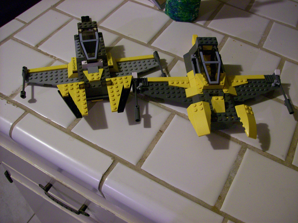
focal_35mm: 36
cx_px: 149
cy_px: 112
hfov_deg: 51.4
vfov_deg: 39.6
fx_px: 310
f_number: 2.7
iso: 160
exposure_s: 1/17.5
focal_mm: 6
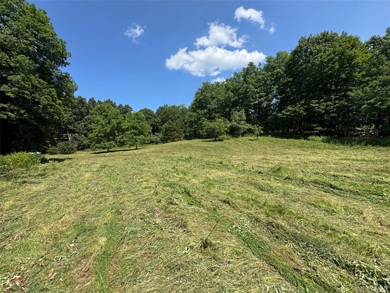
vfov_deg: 85.7
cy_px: 146
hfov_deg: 102.1
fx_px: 158
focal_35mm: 14
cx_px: 195
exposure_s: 1/1236
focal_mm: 2.22
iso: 50
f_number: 2.2
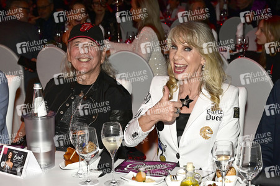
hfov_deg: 35.1
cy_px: 93
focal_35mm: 57
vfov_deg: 23.7
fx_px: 443
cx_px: 140
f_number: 7.1
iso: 2500
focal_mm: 57
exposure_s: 1/200
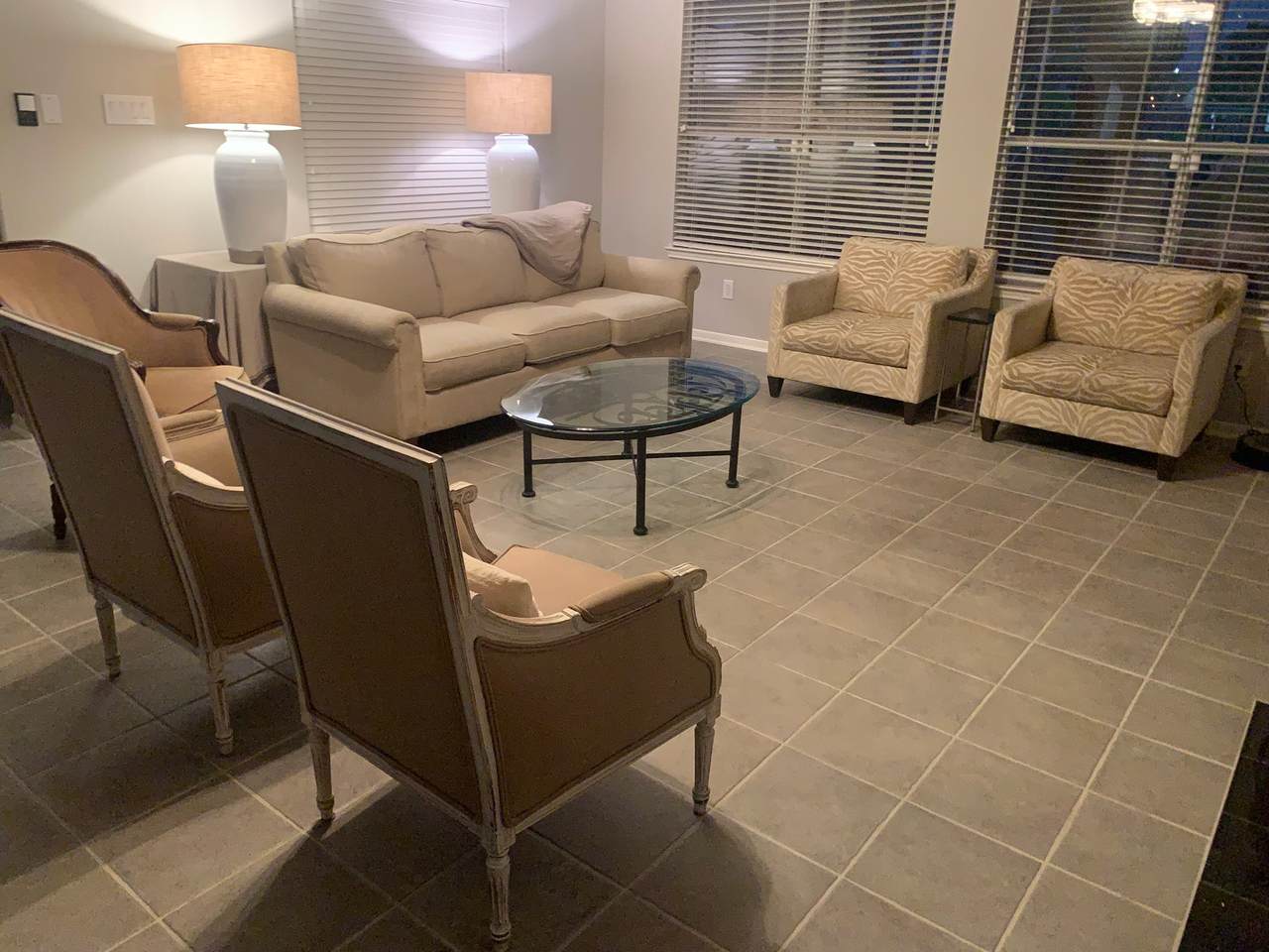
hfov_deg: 67.3
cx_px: 634
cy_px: 476
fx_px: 953
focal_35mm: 26
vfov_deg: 53.1
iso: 500
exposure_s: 1/30
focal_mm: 4.25
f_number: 1.8
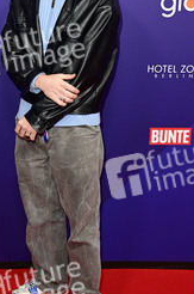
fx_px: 463
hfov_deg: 23.5
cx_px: 58
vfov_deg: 34.9
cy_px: 111
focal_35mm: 57
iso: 800
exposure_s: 1/250
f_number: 5
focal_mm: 35
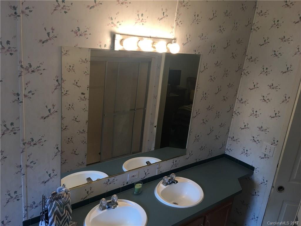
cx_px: 150
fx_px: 252
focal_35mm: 29
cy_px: 113
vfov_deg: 48.2
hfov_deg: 61.7
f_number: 2.2
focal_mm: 4.15
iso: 32
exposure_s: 1/15
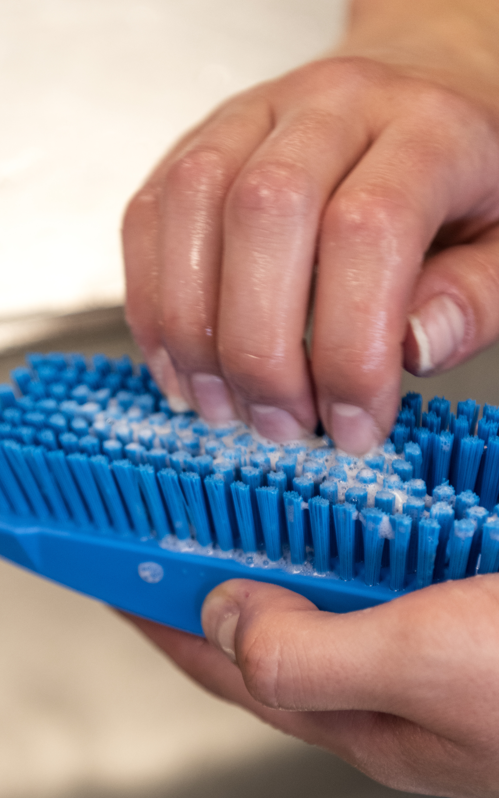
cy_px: 526
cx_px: 185
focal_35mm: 129
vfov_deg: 16.2
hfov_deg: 10.2
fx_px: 2807
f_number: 2.8
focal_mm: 70
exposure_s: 1/160
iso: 800
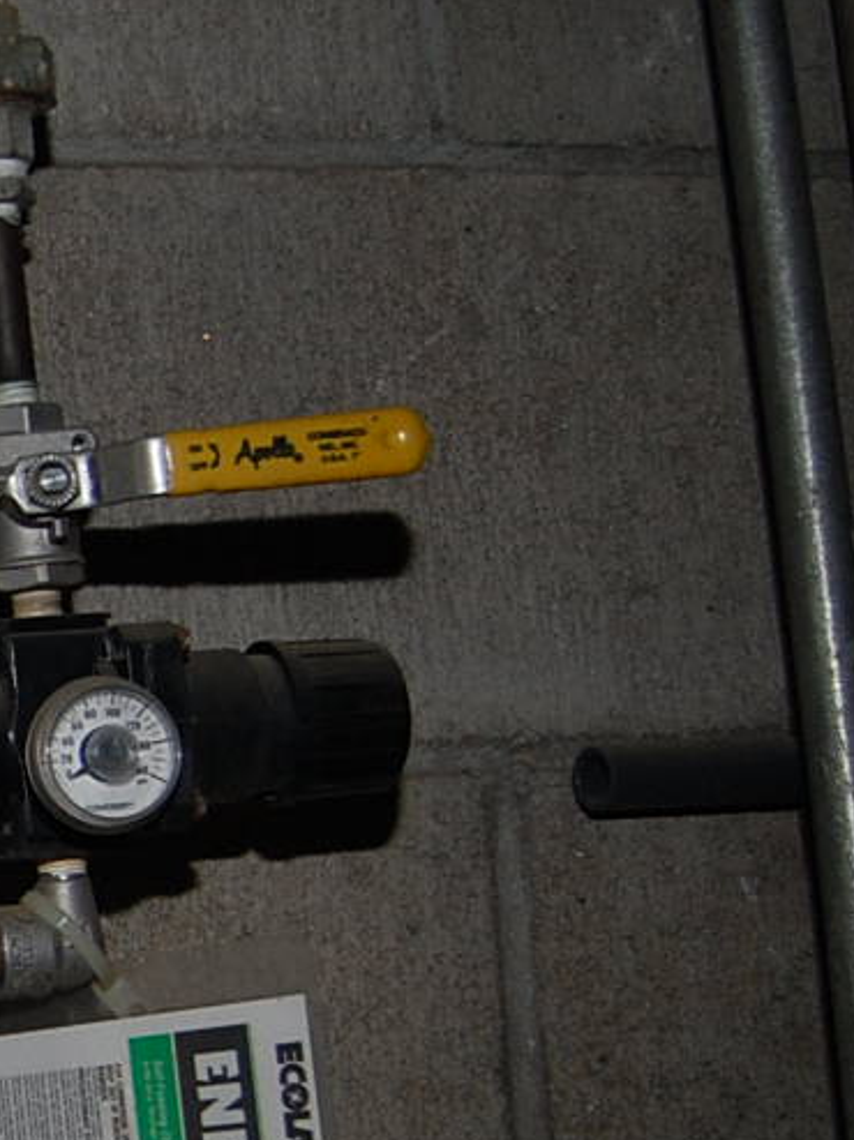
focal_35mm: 79
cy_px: 775
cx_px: -646
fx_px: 2601
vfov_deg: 24.6
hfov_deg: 16.0
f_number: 4
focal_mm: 18
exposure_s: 1/60
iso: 400
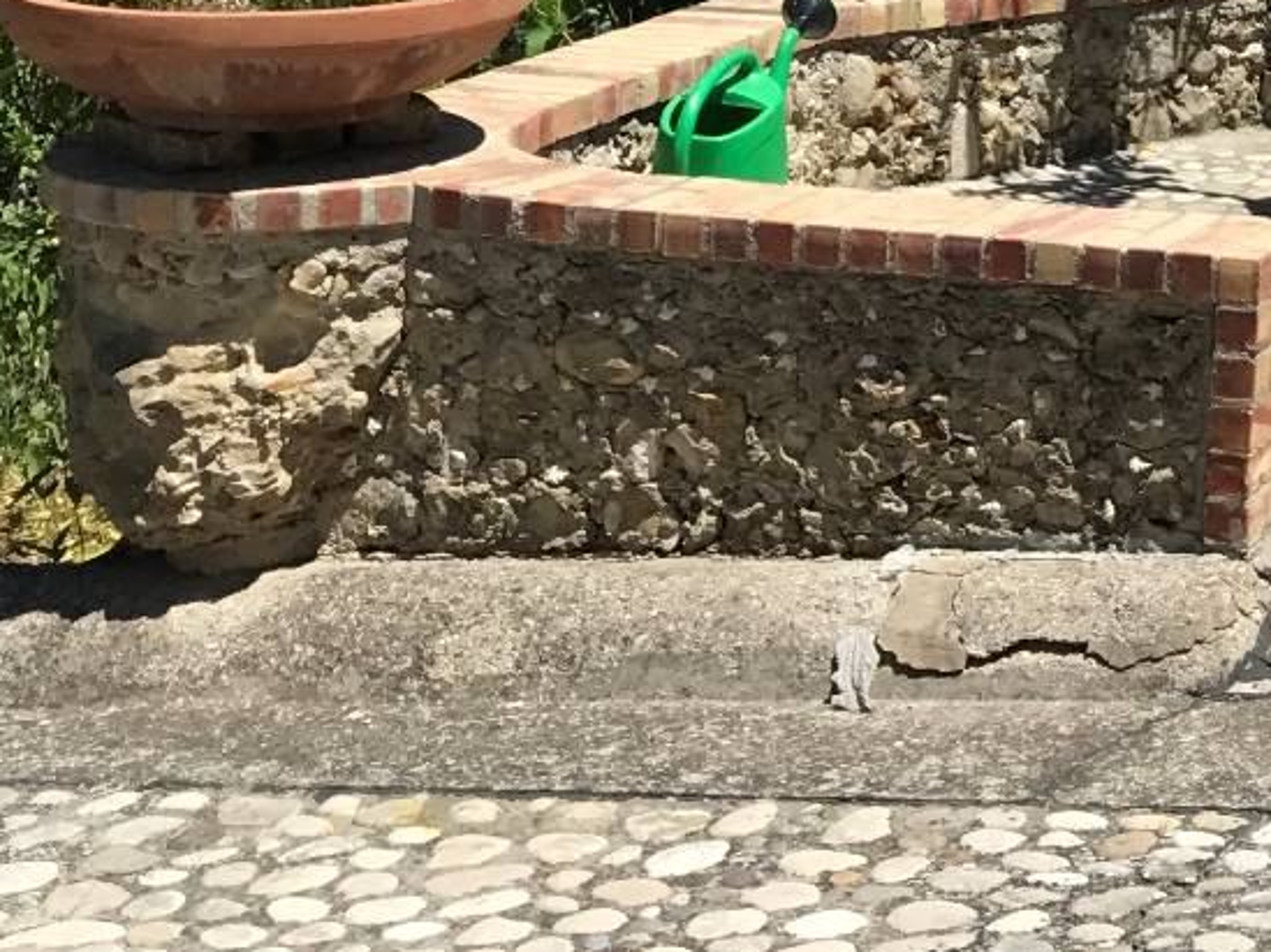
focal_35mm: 98
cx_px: 1871
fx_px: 3596
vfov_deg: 14.4
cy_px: -313
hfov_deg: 18.0
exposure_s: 1/2227
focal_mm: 3.99
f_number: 1.8
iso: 20
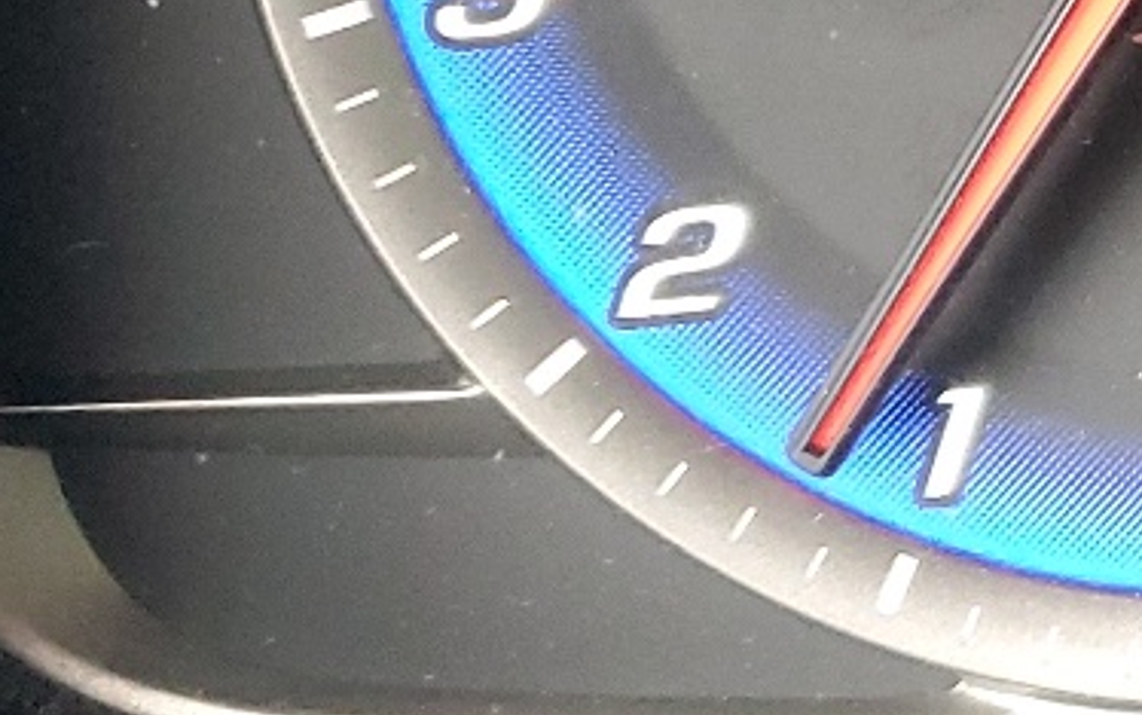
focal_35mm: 118
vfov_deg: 10.9
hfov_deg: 15.4
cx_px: 2003
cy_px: -199
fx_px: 3674
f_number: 1.5
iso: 300
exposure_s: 1/60.2
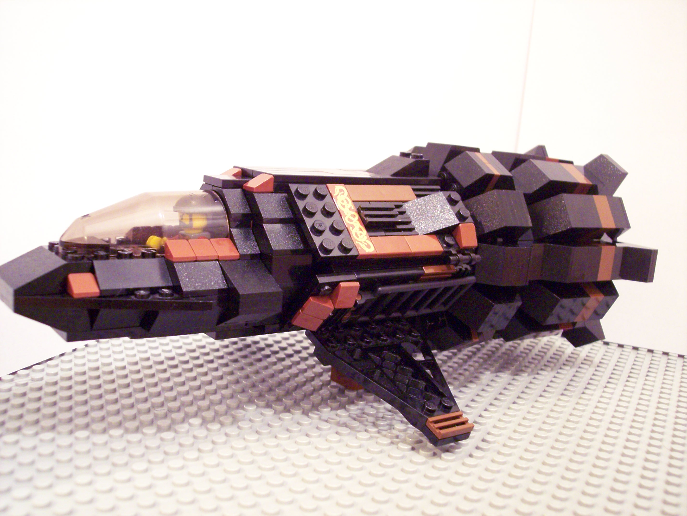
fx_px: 774
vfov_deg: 36.8
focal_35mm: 39
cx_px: 344
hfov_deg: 47.9
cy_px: 258
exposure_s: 1
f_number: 3.4
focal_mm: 8
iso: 400
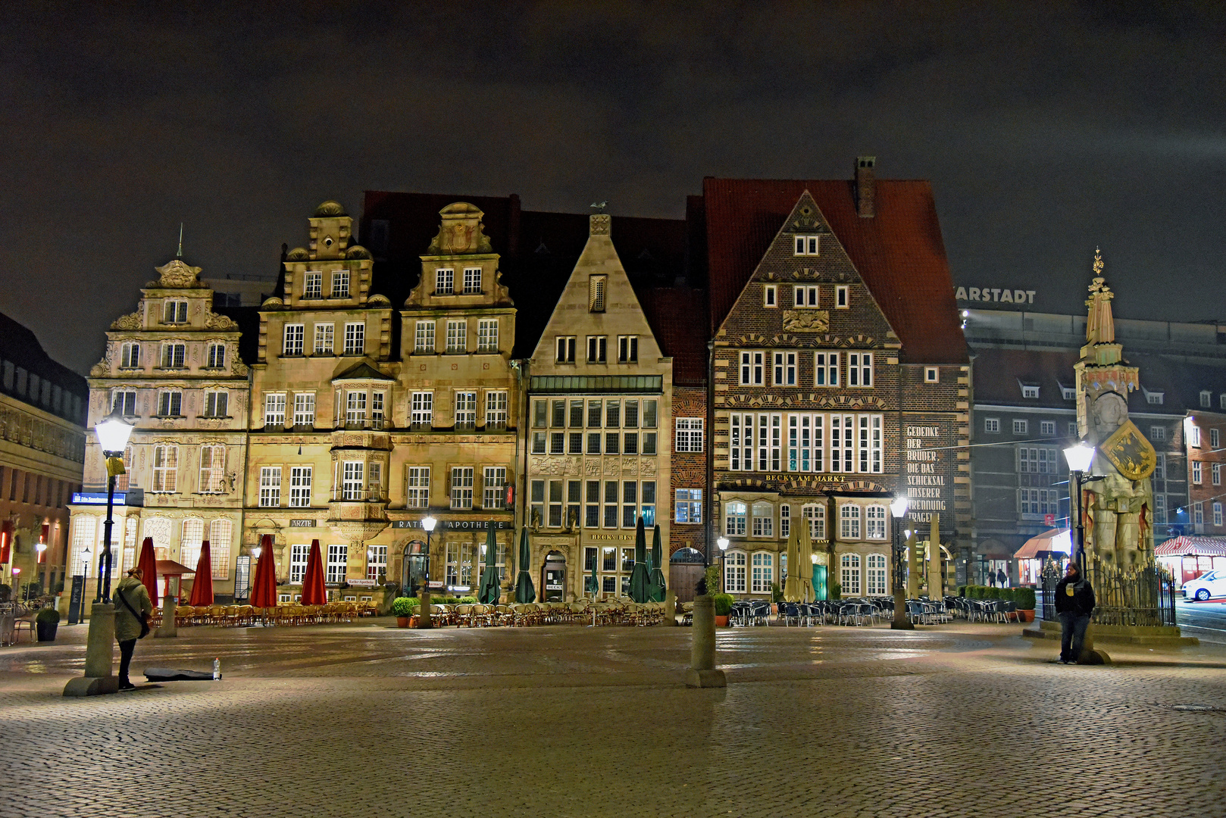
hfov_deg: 50.7
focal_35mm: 38
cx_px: 613
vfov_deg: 35.1
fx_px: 1295
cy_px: 409
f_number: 4
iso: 6400
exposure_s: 1/13
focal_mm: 38
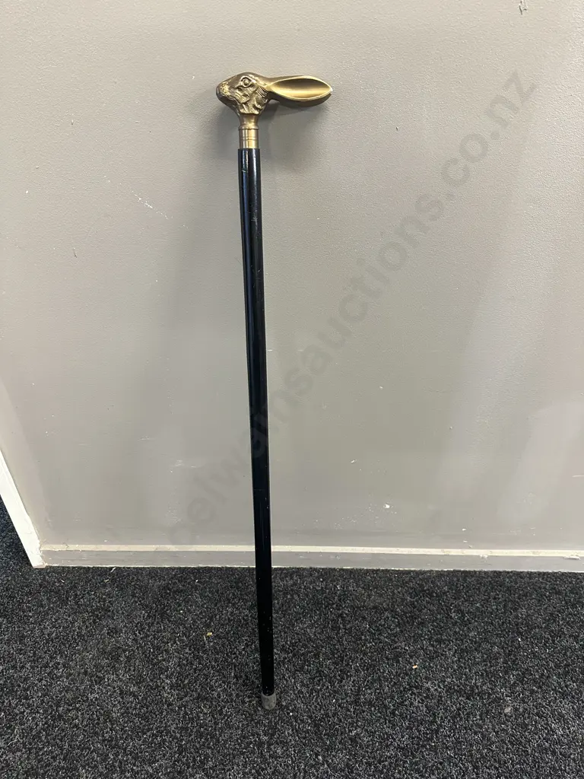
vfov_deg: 71.6
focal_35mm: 24
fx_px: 540
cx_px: 292
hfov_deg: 56.8
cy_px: 390
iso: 400
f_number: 1.78
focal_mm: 6.86
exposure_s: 1/50
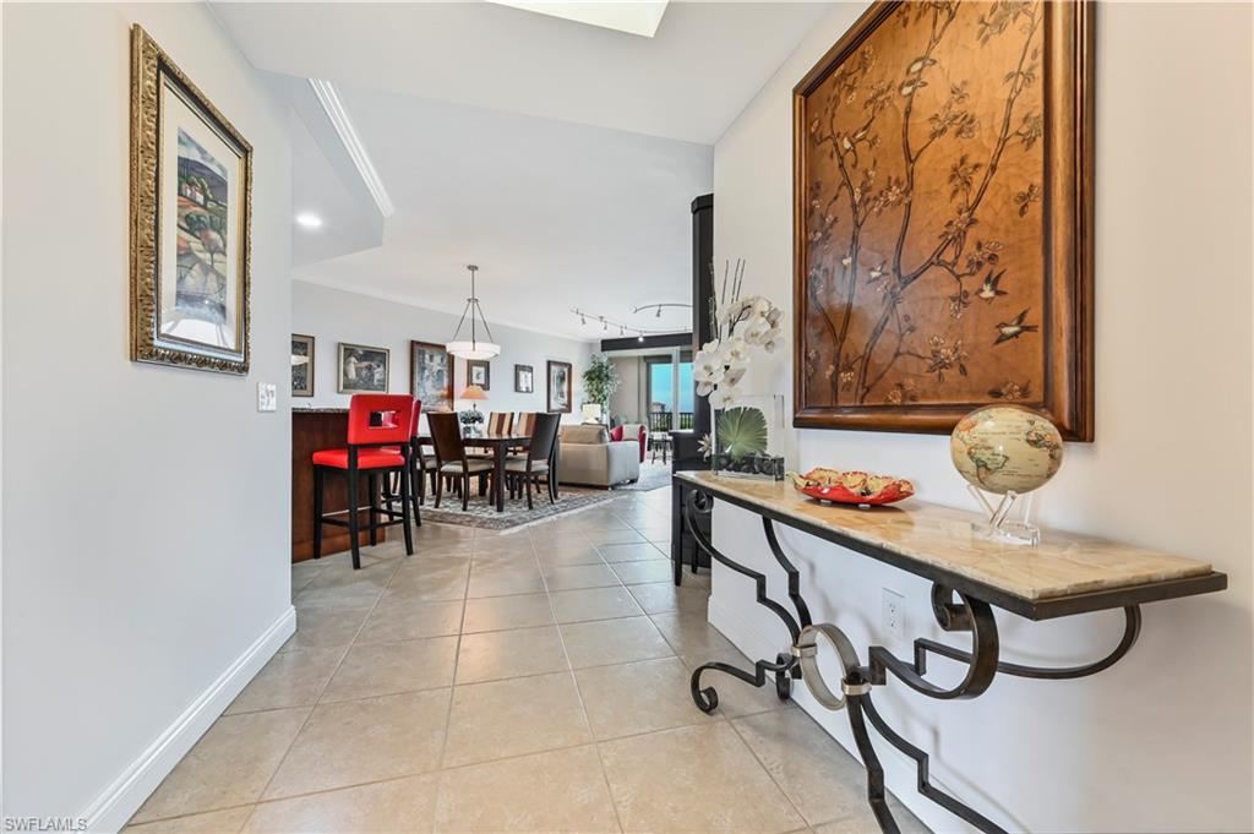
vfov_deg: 81.1
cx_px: 627
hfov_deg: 104.3
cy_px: 417
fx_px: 487
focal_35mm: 14
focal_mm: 14
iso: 160
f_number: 11
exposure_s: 1/1.67
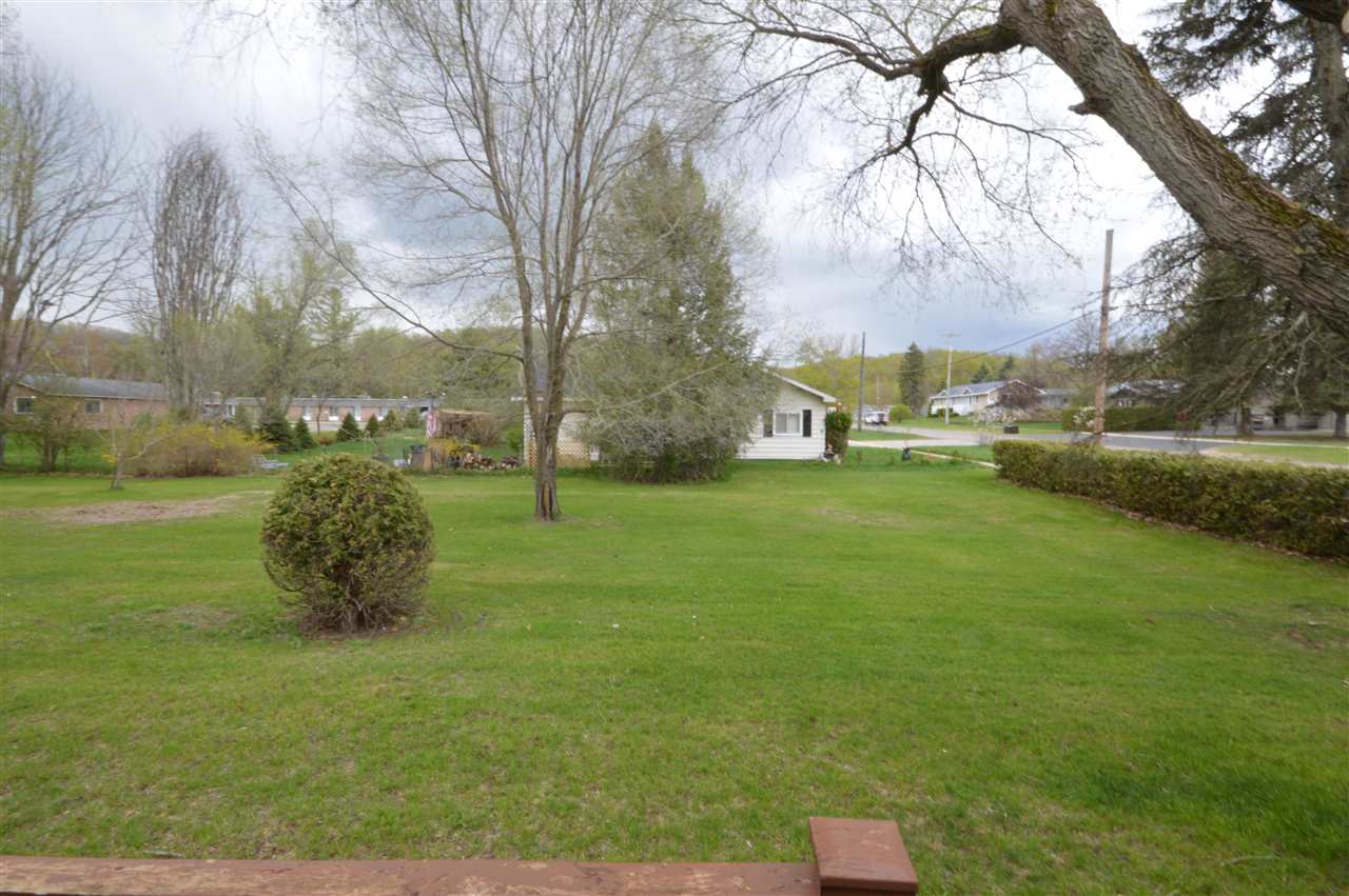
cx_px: 674
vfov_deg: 67.3
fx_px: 674
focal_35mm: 18
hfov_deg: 90.1
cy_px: 448
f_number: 25
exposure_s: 1/8
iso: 100
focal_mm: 12
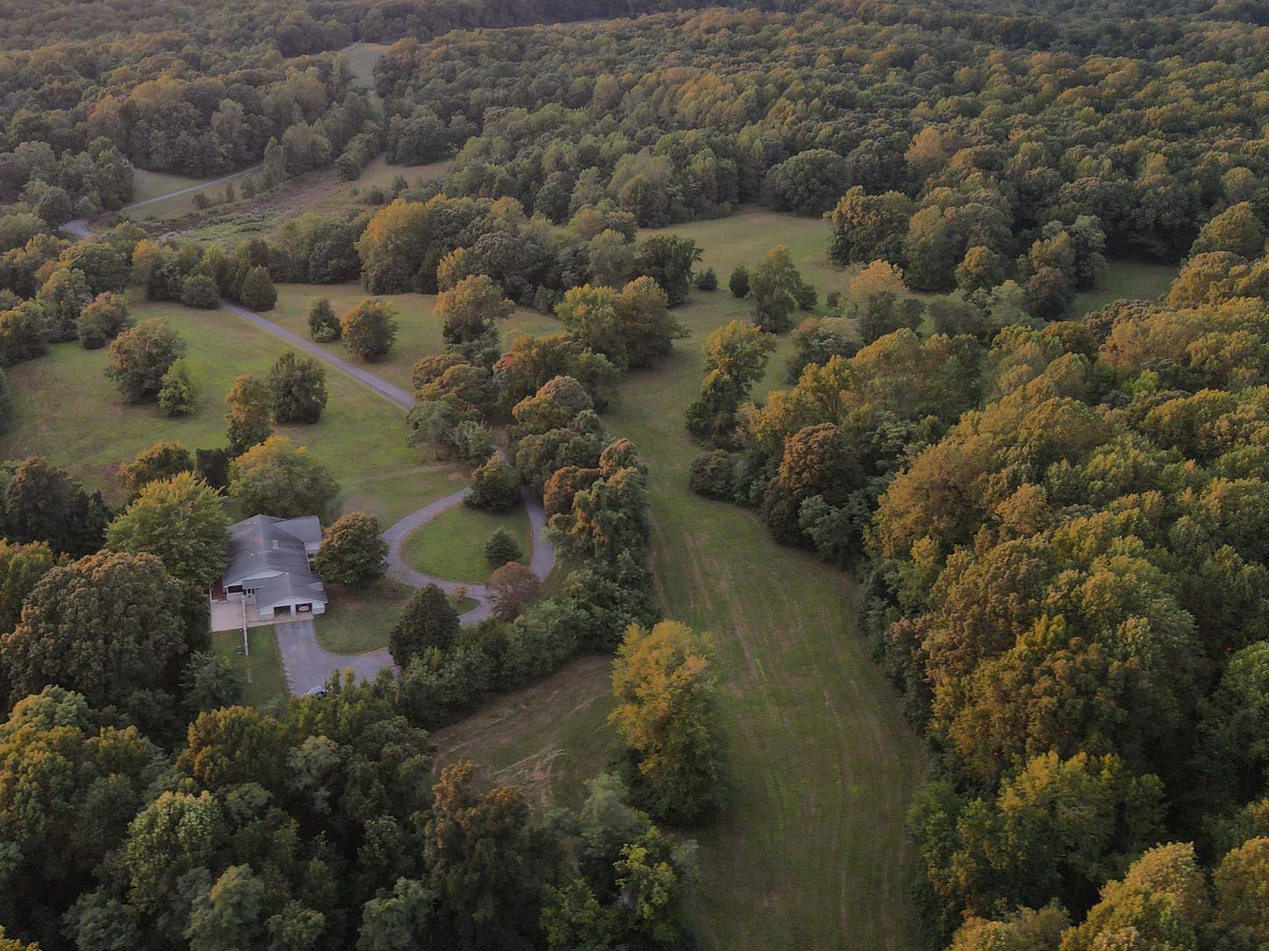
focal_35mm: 34
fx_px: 1246
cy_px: 317
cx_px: 484
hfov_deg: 53.4
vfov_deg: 41.2
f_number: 2.8
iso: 100
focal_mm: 4.5
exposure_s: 1/30
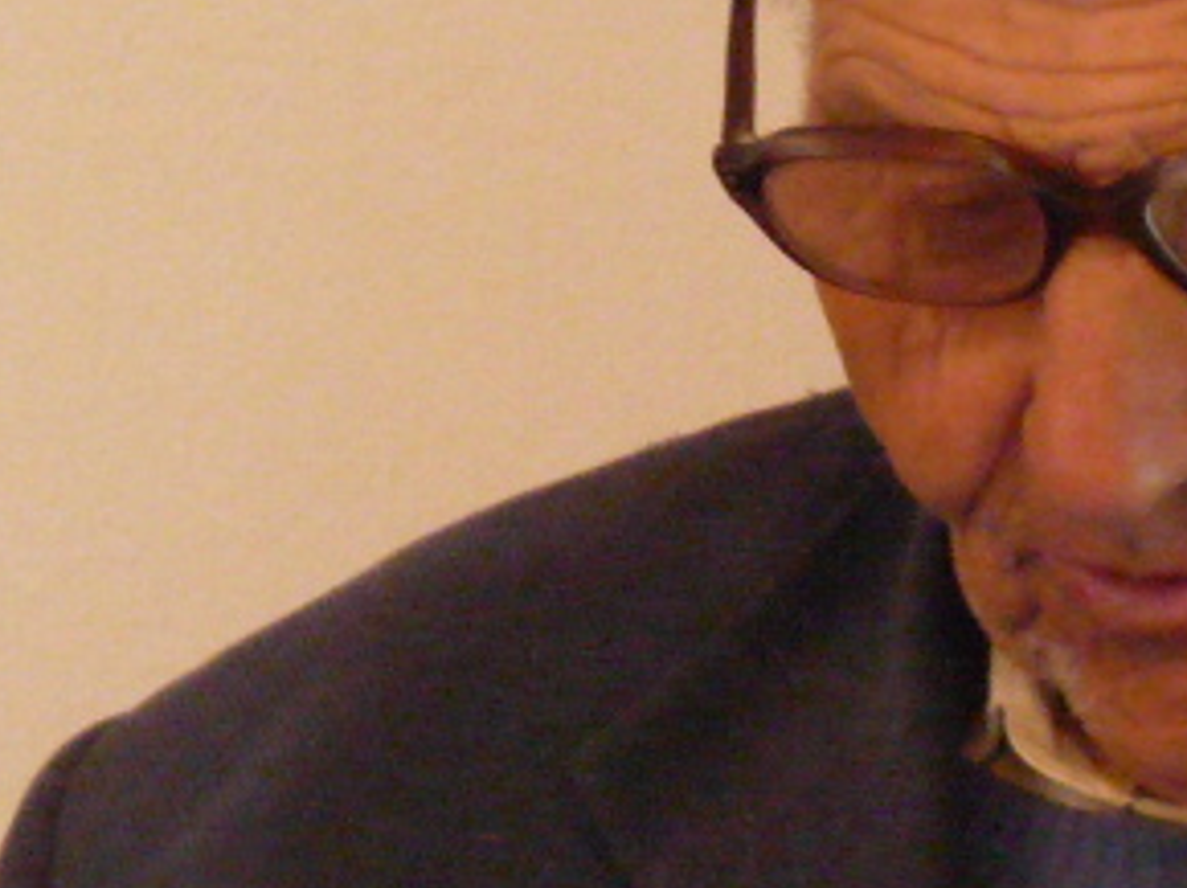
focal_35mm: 457
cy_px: 119
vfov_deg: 3.2
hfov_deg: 4.3
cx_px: 1113
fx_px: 15658
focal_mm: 20.8
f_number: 3.6
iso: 800
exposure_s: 1/40
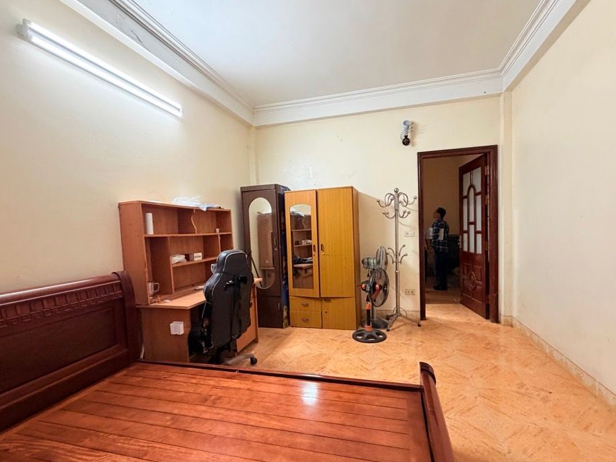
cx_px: 327
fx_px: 285
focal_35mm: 16
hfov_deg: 94.4
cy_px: 246
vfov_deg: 78.0
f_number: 2.2
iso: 320
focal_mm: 2.22
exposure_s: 1/50
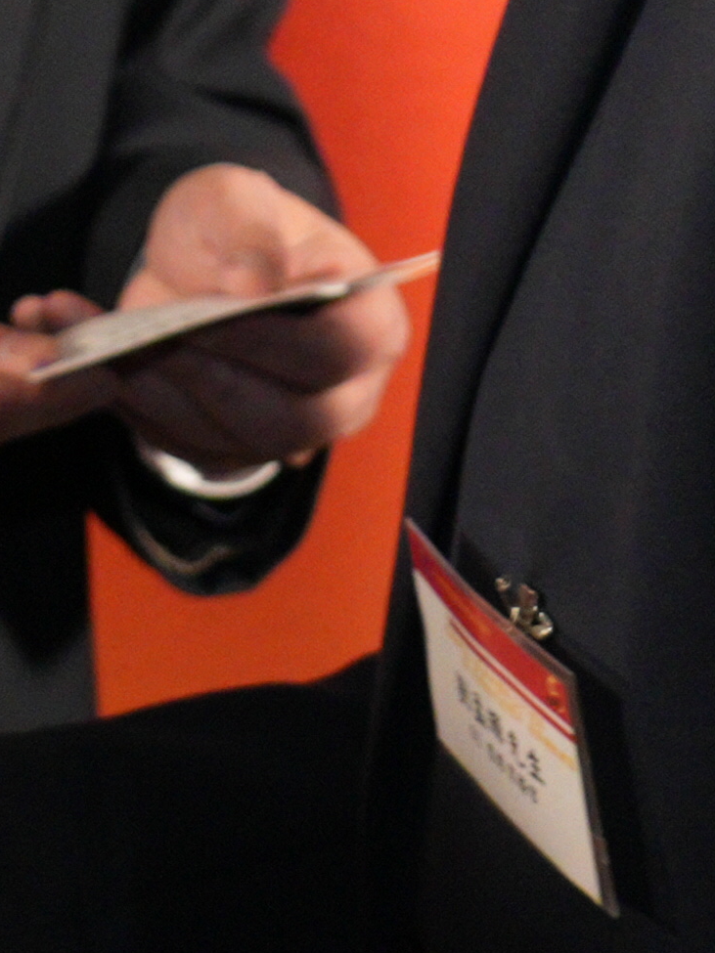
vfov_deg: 8.3
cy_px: -160
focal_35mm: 235
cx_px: 100
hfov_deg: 6.3
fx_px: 6473
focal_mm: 34
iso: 2500
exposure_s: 1/200
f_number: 4
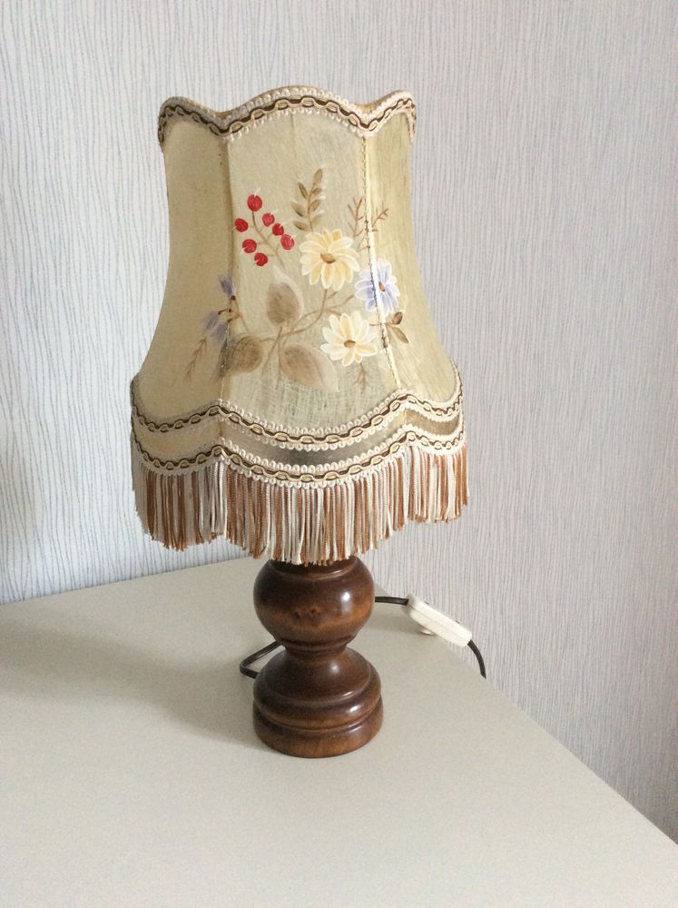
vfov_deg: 56.9
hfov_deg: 44.1
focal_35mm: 32
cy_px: 454
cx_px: 339
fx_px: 838
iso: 200
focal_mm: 3.3
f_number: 2.4
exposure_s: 1/25
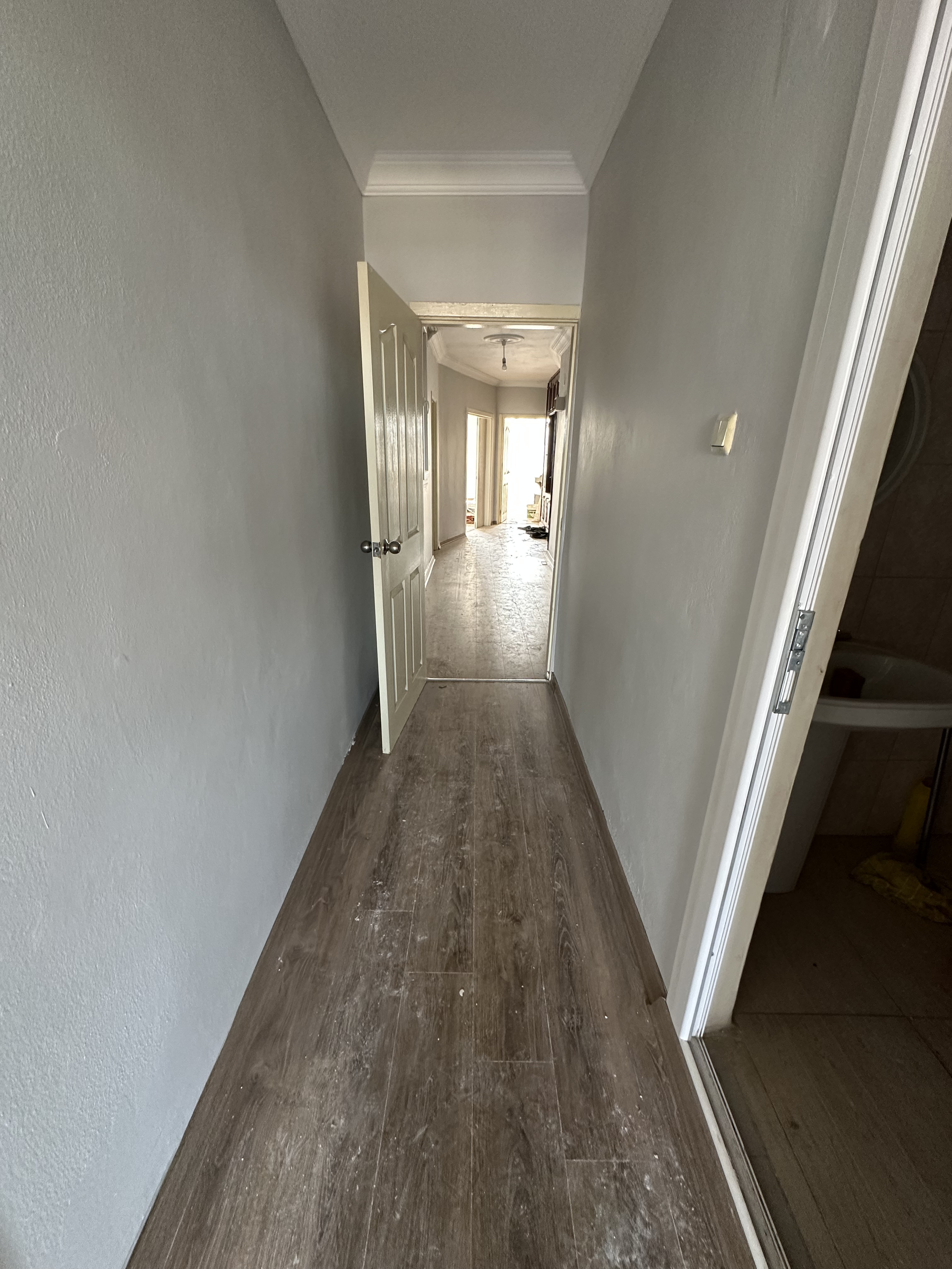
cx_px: 476
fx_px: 513
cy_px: 634
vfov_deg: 102.1
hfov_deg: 85.7
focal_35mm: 14
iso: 320
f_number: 2.2
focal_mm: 2.22
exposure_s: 1/60
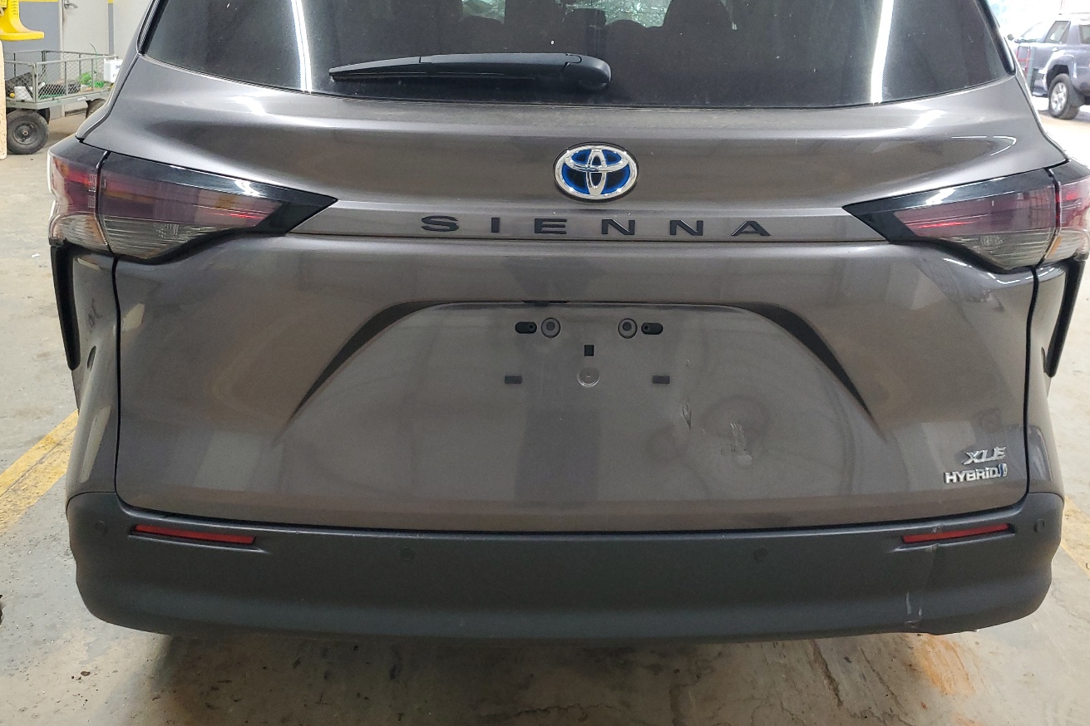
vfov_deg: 39.5
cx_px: 586
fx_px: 999
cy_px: 244
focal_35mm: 33
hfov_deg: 57.2
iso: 149
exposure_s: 1/60.2
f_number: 1.5
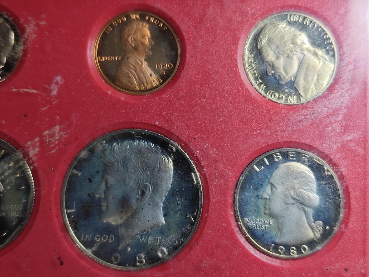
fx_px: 522
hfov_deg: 38.9
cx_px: 184
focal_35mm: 49
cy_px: 138
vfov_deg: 29.7
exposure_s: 1/100
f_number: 1.6
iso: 125
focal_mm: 5.84
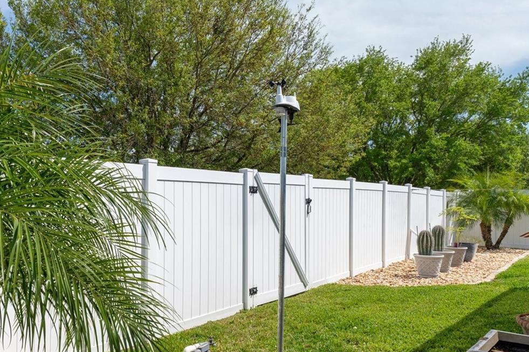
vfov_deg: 41.3
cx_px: 190
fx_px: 467
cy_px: 183
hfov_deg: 58.1
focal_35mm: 32
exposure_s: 1/200
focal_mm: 13
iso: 320
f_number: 8
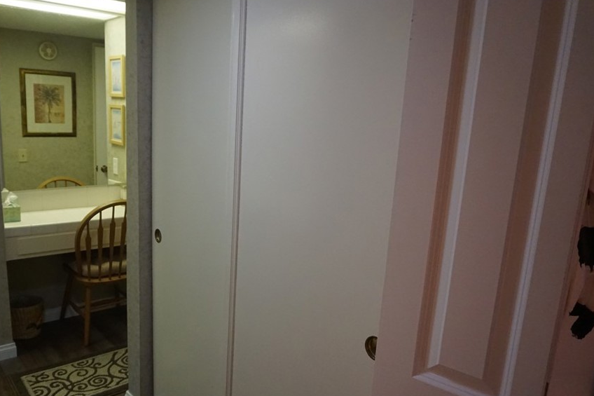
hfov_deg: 63.3
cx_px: 249
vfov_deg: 44.9
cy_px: 218
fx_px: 478
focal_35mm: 29
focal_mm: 16
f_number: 3.5
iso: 3200
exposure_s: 1/160
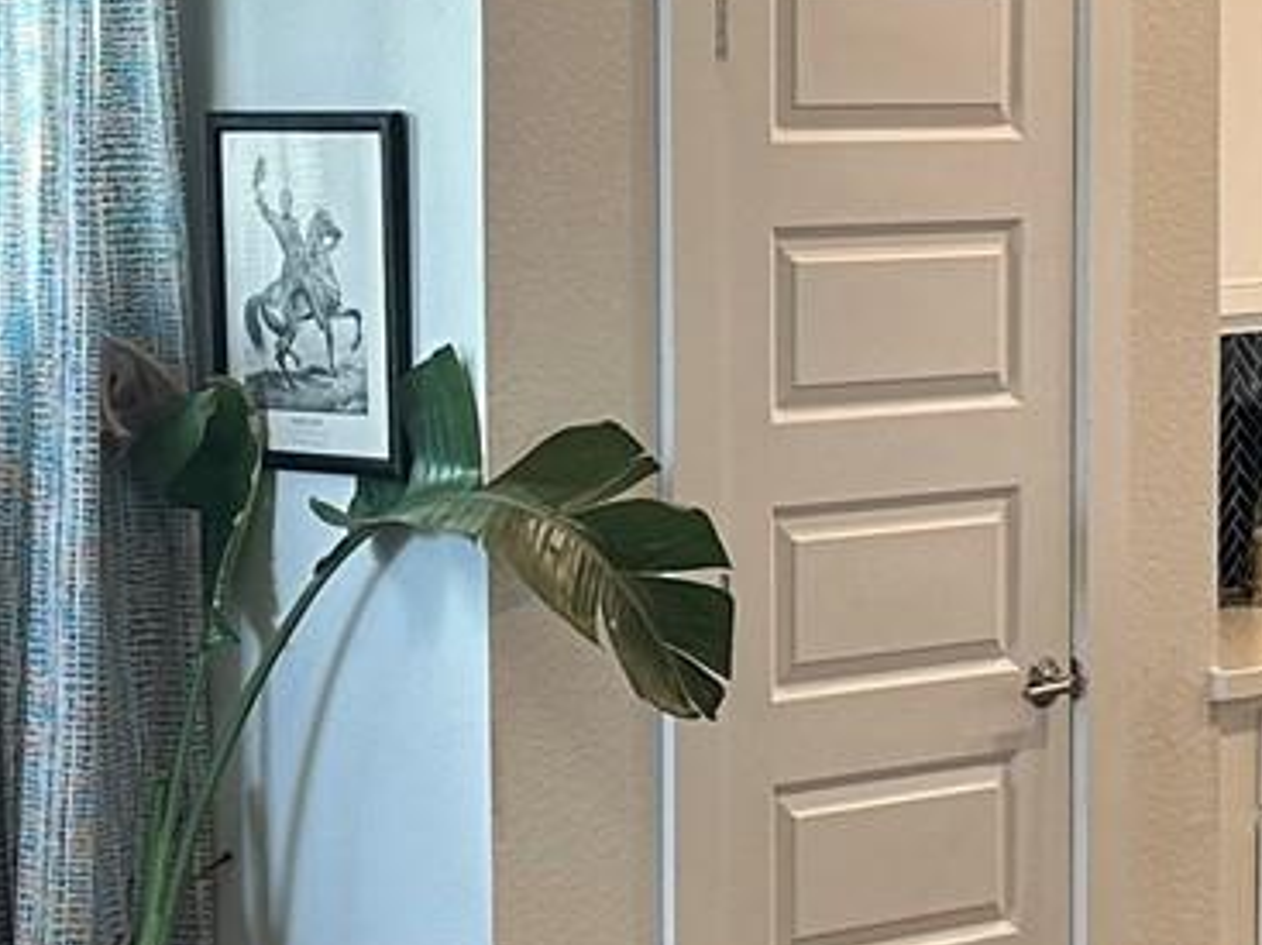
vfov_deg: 11.1
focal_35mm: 134
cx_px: 461
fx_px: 4884
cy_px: 502
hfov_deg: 14.7
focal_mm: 6.86
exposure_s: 1/60
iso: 125
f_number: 1.78
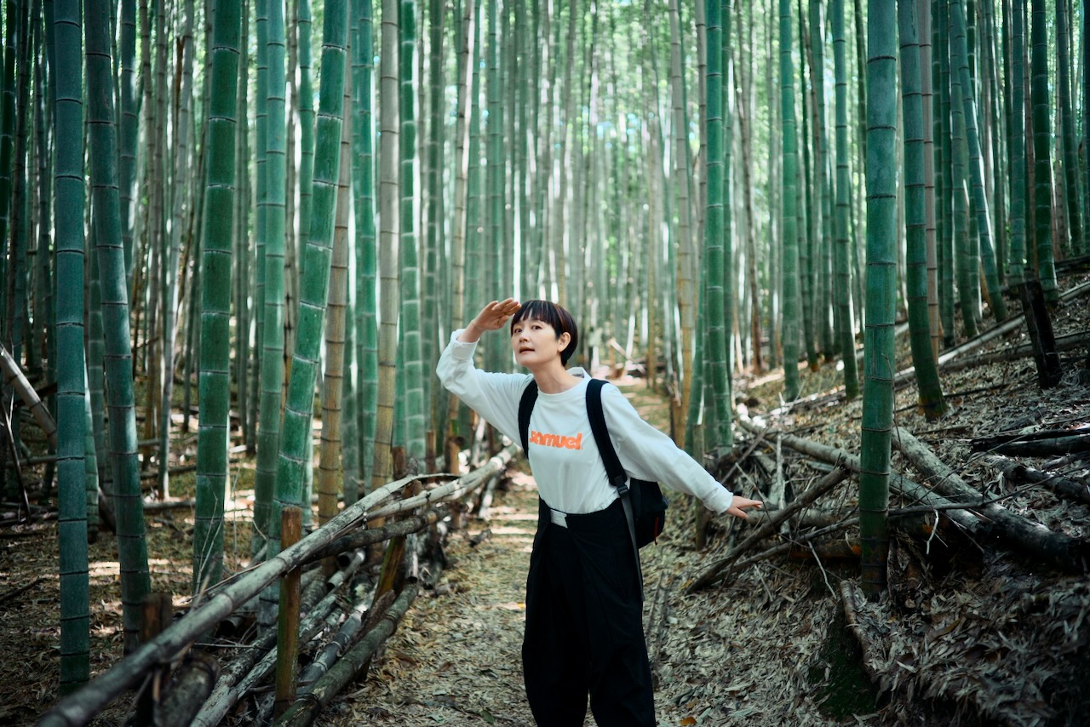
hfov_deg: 48.4
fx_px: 1211
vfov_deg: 33.4
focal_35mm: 40
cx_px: 545
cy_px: 364
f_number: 2
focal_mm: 40
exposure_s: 1/100
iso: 250
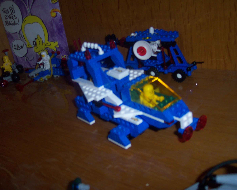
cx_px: 112
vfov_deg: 37.3
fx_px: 281
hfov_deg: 45.8
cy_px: 94
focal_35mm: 40
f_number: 2.8
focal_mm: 8
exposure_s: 1/30
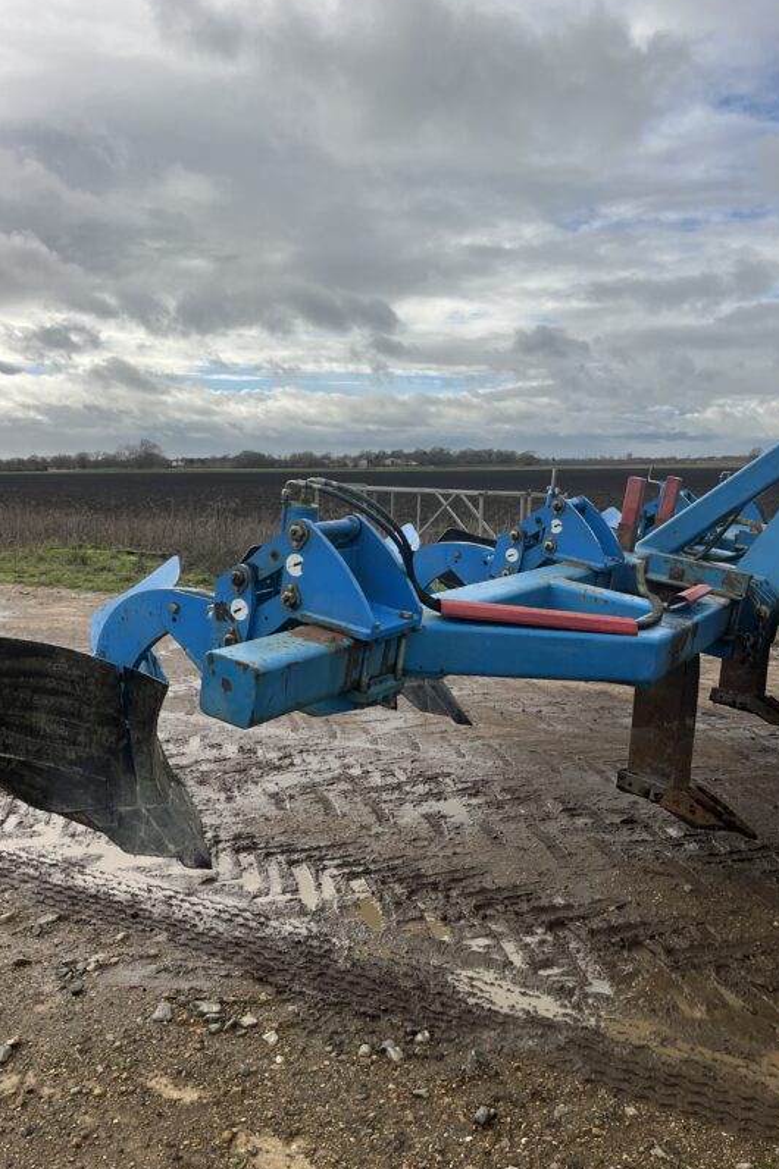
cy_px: 559
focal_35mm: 29
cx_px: 445
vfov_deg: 63.7
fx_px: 942
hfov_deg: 44.8
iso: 50
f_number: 1.6
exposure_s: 1/3876
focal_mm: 5.1
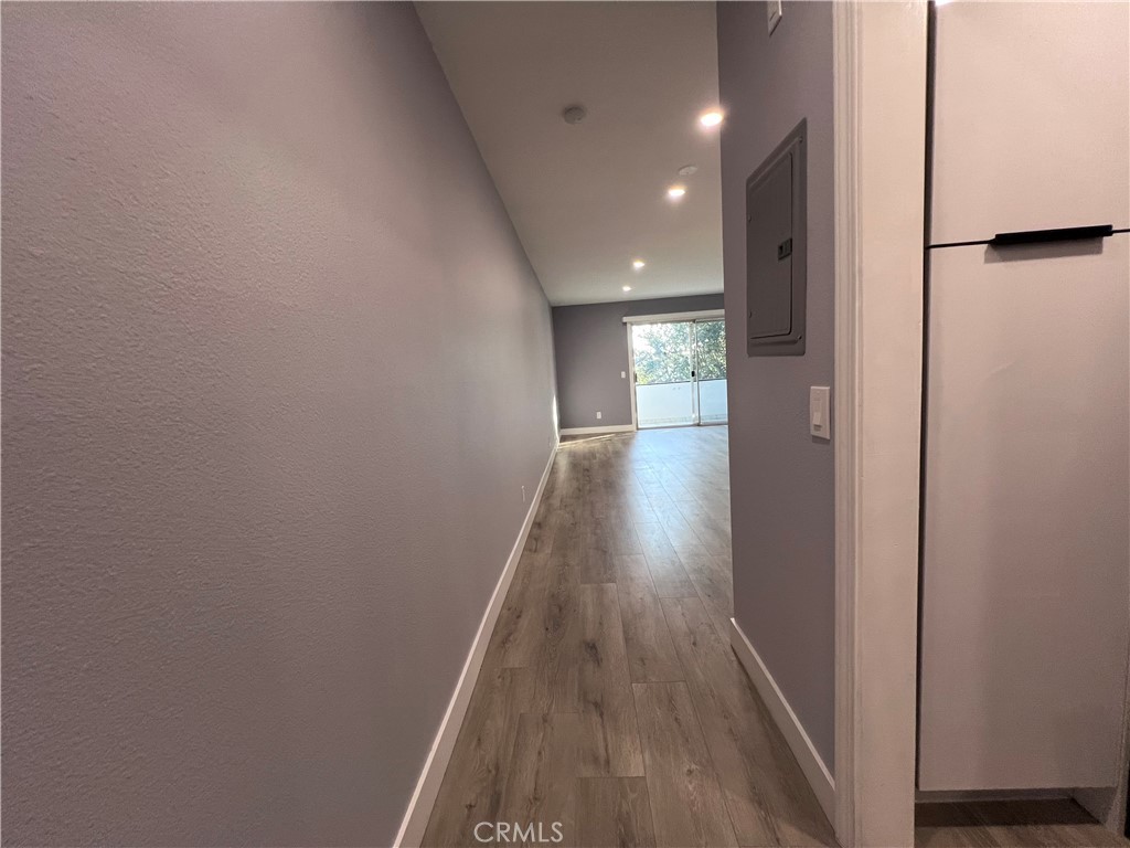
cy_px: 424
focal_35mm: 13
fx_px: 424
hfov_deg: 106.2
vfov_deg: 89.9
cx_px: 565
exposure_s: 1/120
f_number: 1.8
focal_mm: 1.57
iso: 160
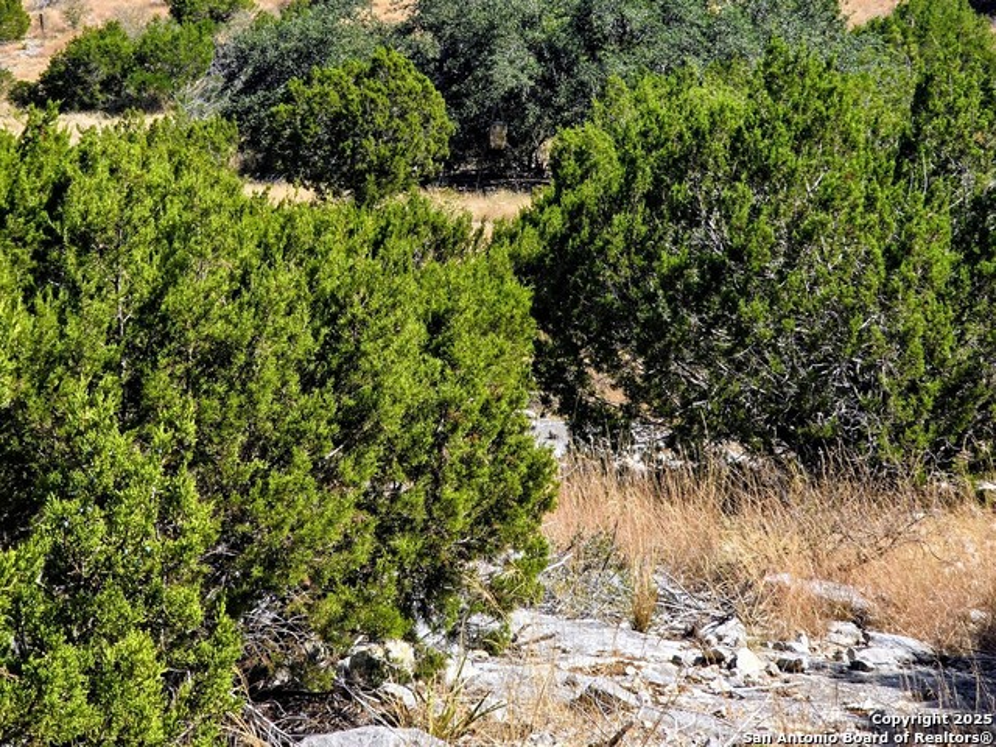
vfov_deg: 21.3
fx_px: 1985
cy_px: 374
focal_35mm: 69
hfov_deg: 28.2
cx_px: 498
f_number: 2.4
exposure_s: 1/1641
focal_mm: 7.9
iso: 50
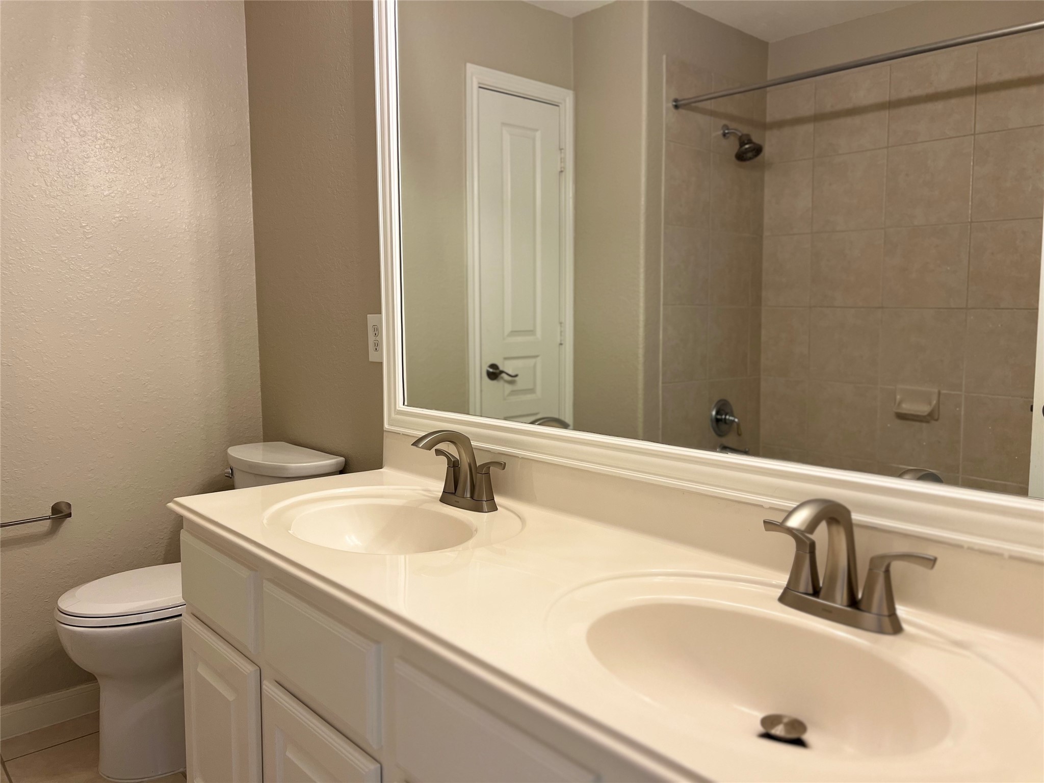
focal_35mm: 26
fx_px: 784
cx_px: 522
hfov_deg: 67.3
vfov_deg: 53.1
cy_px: 392
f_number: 1.5
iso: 80
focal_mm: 5.7
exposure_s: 1/60
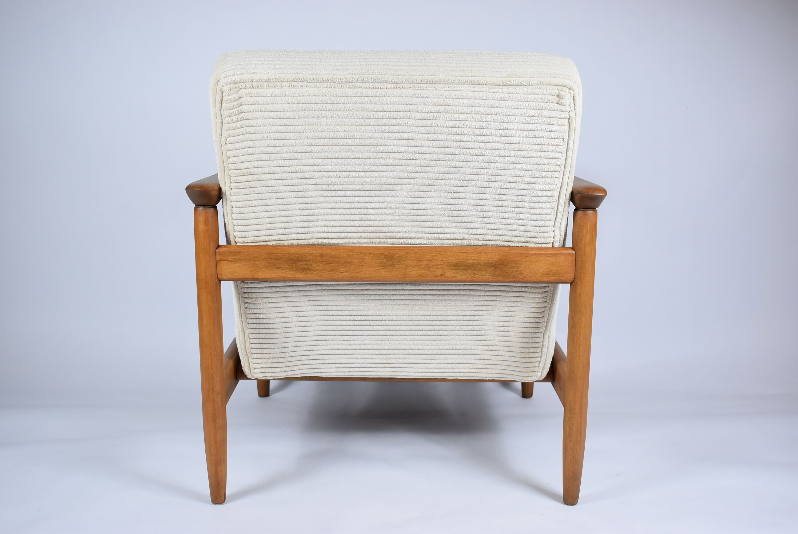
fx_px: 932
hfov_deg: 46.4
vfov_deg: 31.9
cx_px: 399
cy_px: 267
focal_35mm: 42
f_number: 5.6
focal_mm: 28
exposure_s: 1/125
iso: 800
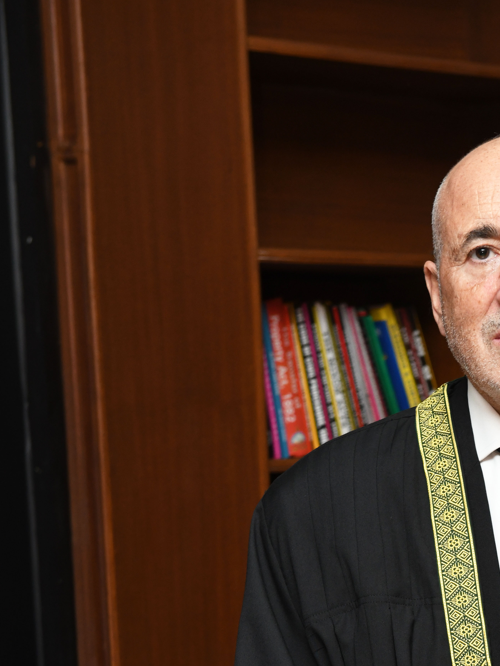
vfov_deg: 12.1
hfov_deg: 9.2
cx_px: 528
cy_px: 748
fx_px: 3081
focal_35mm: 160
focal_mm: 70
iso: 1000
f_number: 7.1
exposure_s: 1/125
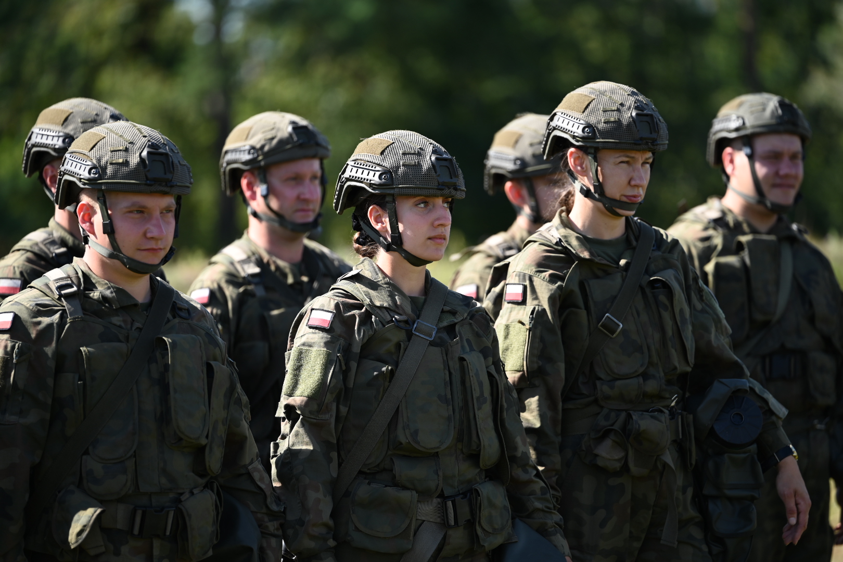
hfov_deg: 11.4
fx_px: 4215
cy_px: 281
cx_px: 422
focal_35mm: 180
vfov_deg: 7.6
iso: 100
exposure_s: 1/640
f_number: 2.8
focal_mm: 180
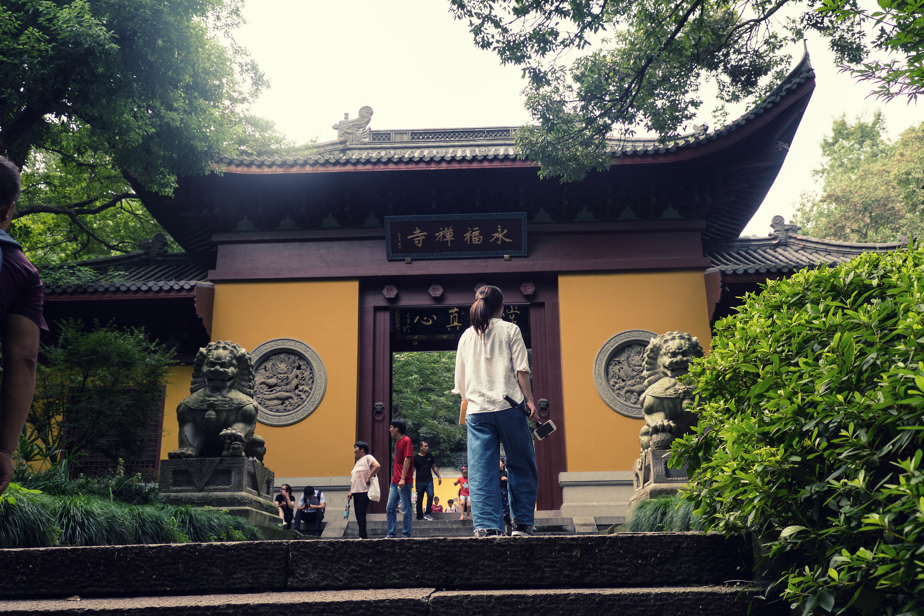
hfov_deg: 57.2
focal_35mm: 33
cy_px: 308
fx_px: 847
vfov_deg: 40.0
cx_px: 462
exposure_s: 1/200
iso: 400
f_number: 5.6
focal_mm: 22.3
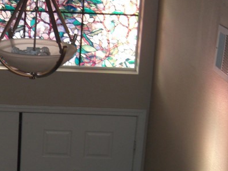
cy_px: 121
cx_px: 17
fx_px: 652
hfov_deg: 19.4
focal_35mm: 99
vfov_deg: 14.9
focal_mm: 7.9
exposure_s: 1/60
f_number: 2.8
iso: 200
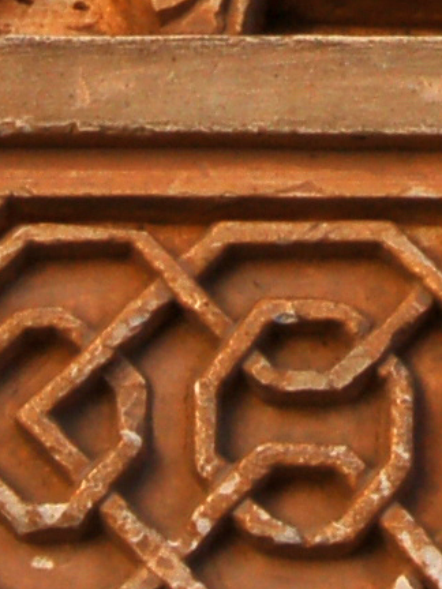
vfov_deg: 5.1
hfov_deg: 3.9
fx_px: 6486
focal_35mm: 381
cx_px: 439
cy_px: -635
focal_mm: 38
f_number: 18
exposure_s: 1/60
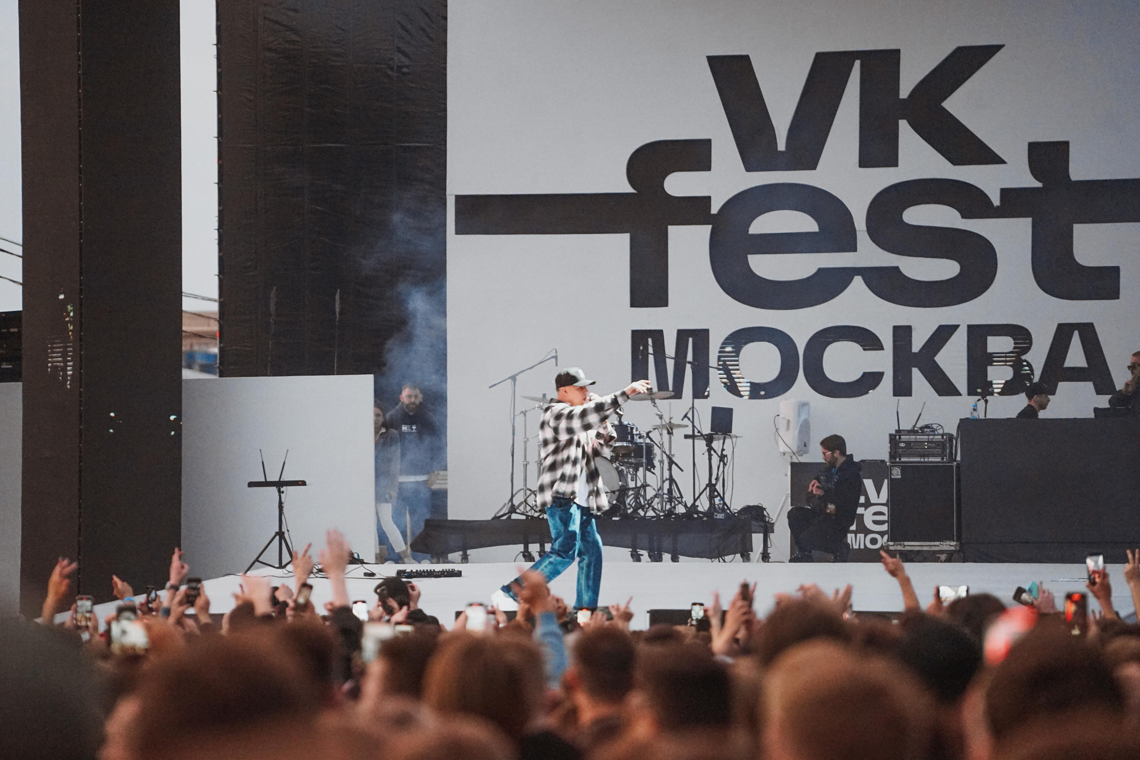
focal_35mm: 200
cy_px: 380
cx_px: 570
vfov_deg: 6.9
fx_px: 6333
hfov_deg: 10.3
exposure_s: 1/400
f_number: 4
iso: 6400
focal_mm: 200
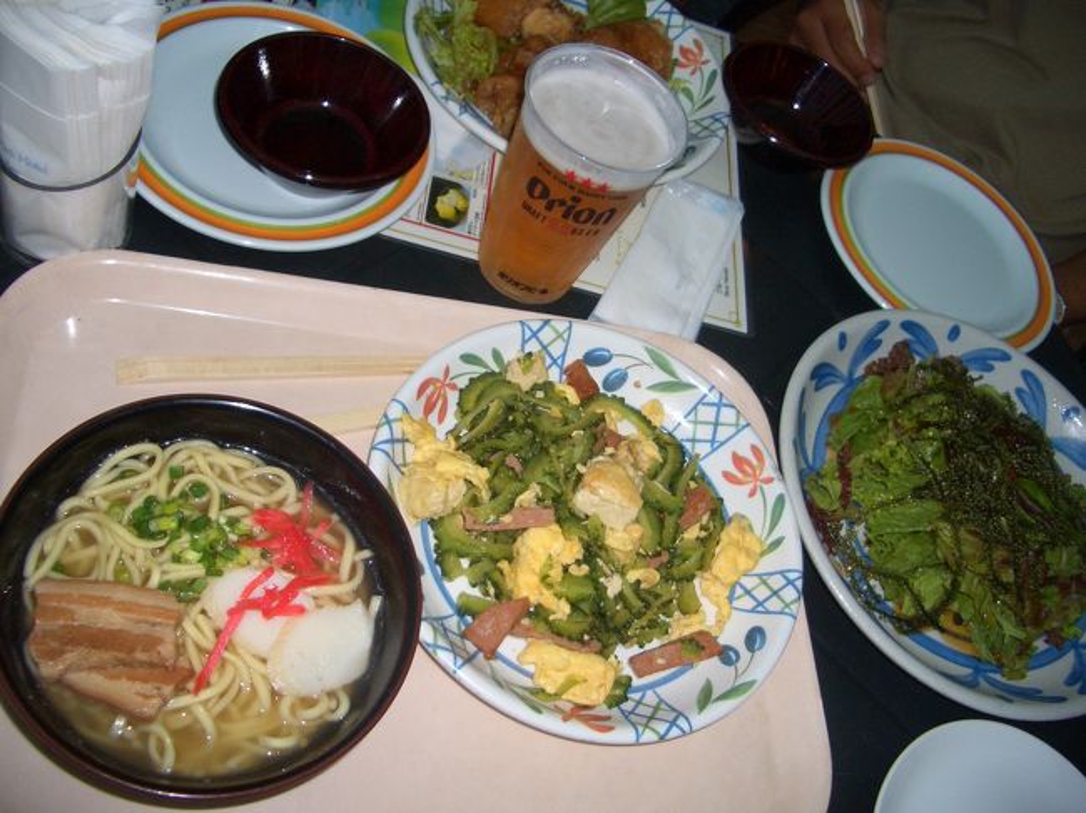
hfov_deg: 52.6
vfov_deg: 40.7
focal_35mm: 35
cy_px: 406
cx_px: 543
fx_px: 1098
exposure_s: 1/60
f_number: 2.6
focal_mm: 5.8
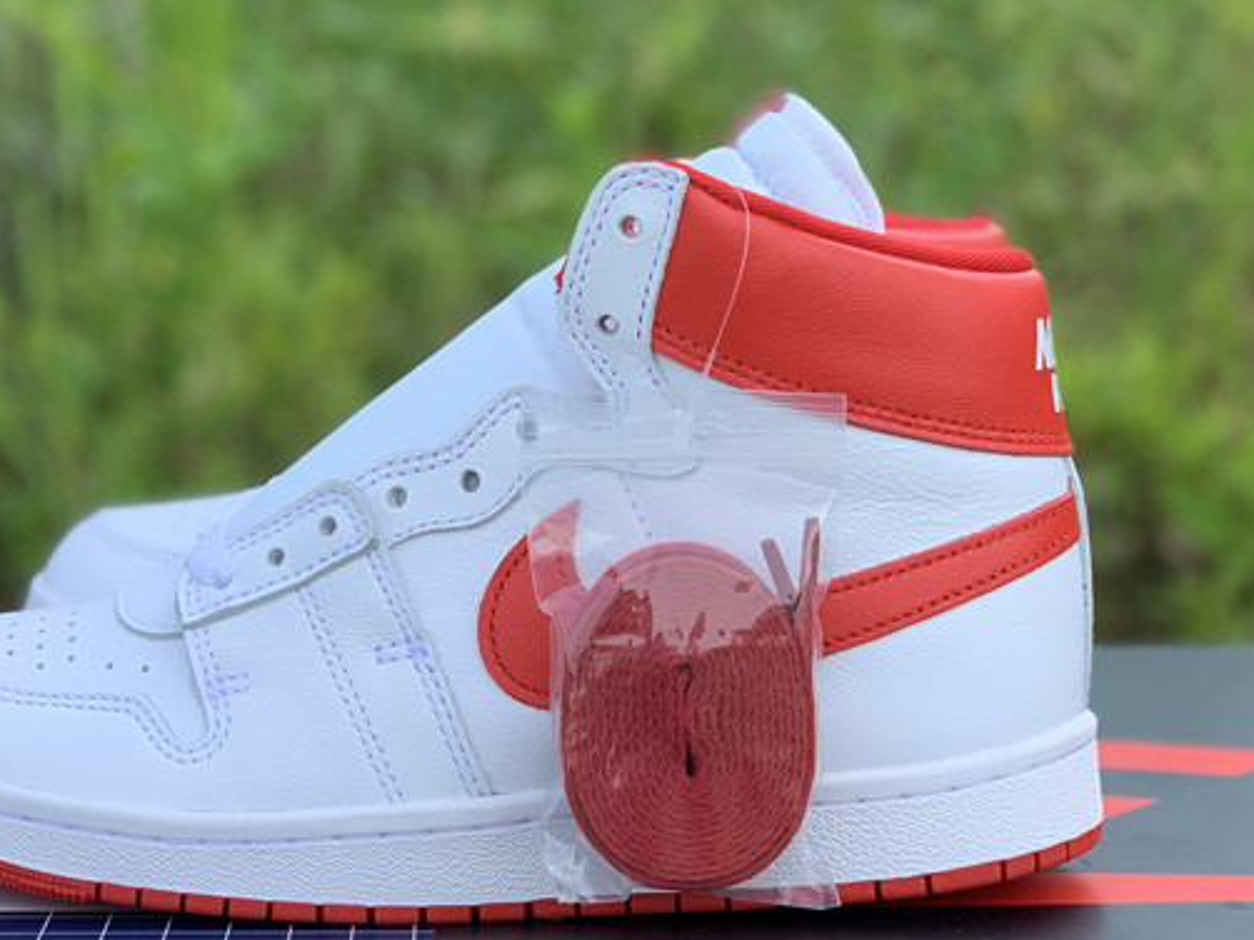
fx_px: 3186
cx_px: 455
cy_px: 509
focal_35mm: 88
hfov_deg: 22.2
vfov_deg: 16.8
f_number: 2.4
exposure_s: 1/311
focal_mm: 6
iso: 16
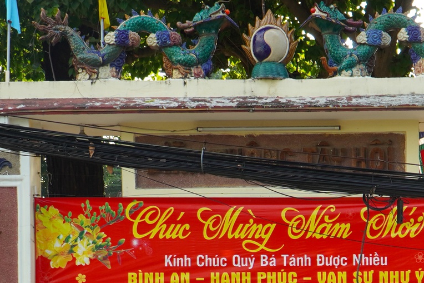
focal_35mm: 116
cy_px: 371
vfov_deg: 11.5
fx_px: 1362
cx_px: 248
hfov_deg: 17.7
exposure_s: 1/100
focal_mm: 23
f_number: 6.3
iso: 100
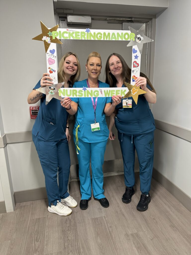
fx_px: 177
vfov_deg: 71.6
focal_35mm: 24
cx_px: 96
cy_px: 128
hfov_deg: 56.8
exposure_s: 1/60
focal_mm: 6.86
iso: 160
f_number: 1.78
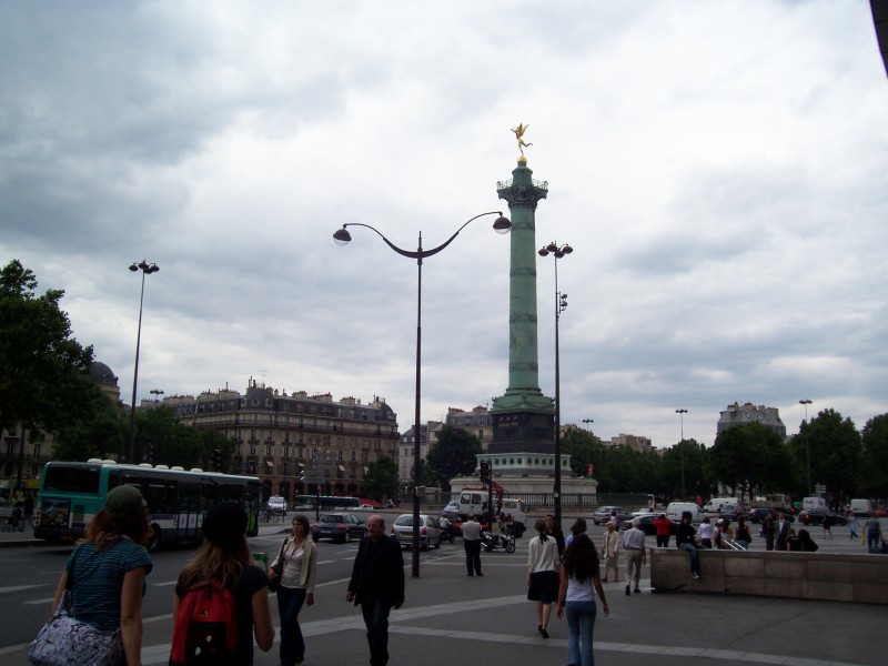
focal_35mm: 34
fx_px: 872
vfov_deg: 41.8
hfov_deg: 54.0
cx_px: 444
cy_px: 333
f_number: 5.1
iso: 80
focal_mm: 5.6
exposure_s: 1/512
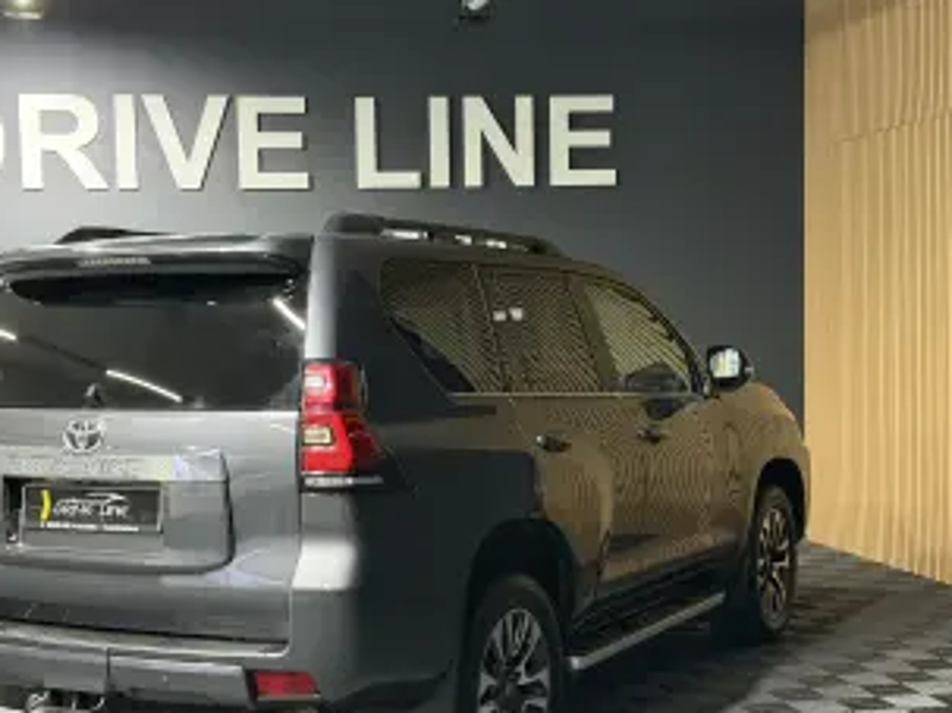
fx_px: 1567
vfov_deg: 25.6
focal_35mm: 57
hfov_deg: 33.7
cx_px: 396
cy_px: 418
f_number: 1.78
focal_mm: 6.76
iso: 320
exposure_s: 1/33
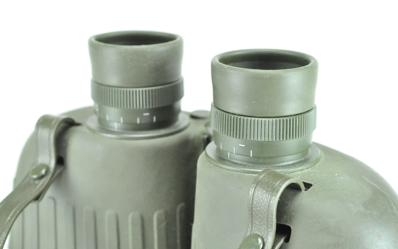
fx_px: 781
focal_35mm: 72
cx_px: 201
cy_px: 127
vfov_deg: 18.1
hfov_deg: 28.6
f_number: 7.1
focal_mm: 46
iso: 3200
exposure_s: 1/125
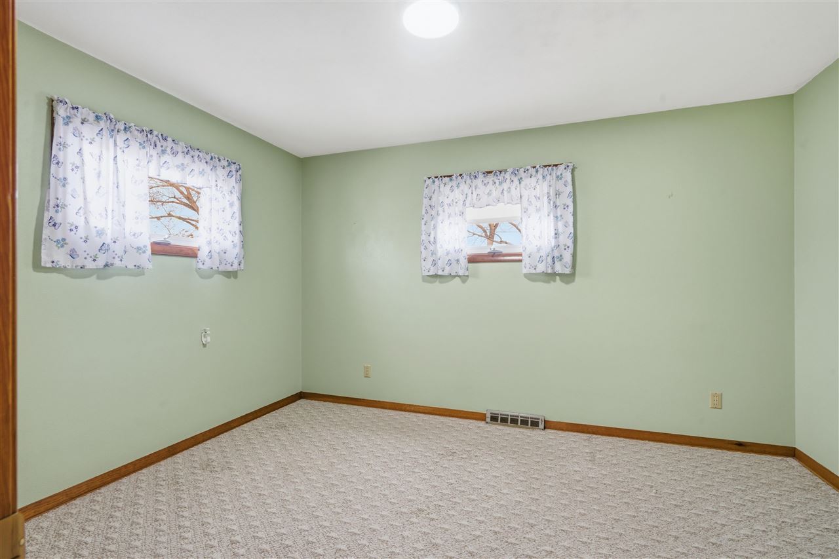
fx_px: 373
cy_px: 280
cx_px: 420
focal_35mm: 16
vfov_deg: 73.7
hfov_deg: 96.7
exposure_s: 1/40
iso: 400
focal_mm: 16
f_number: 10
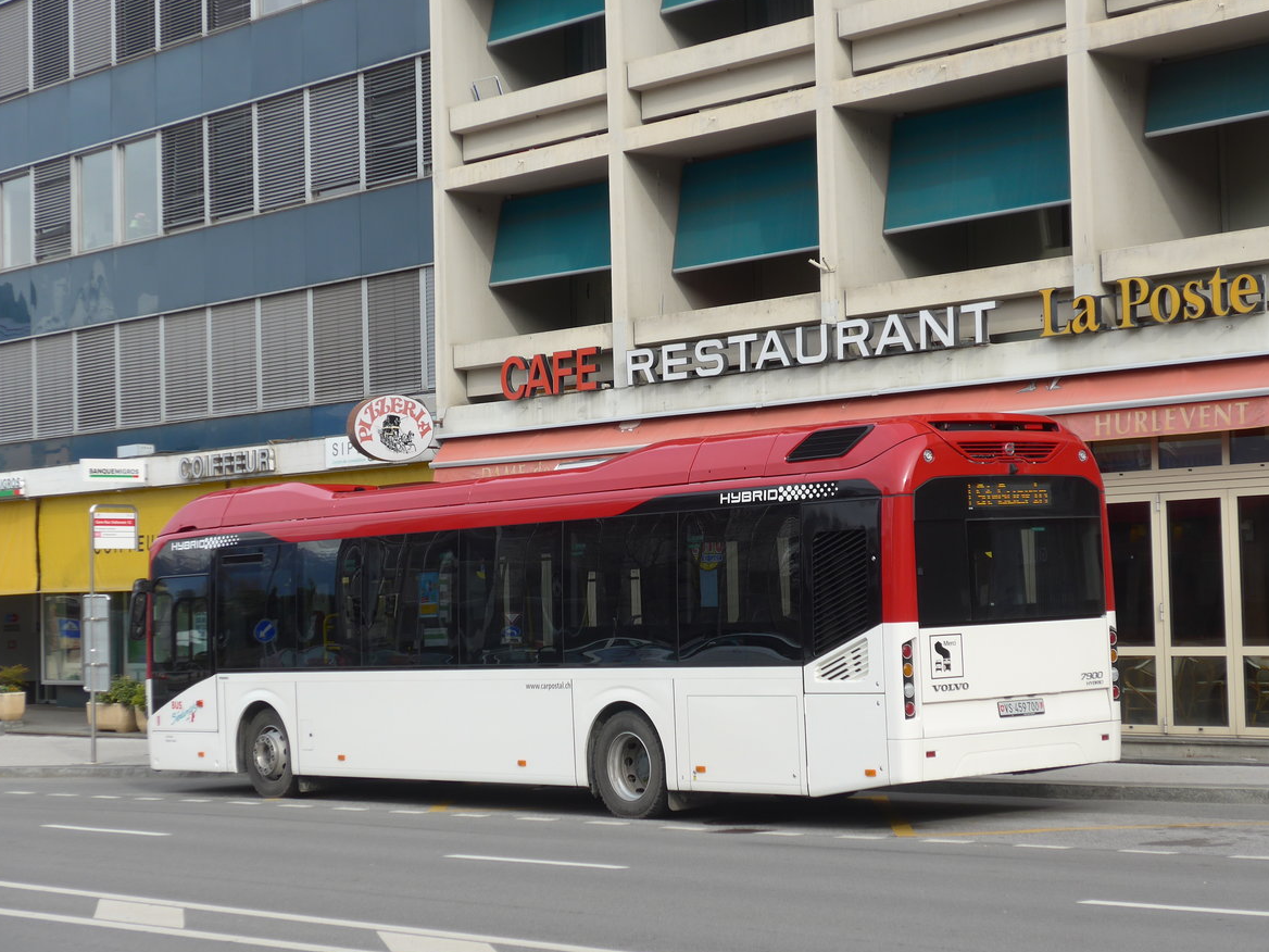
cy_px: 484
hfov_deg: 25.7
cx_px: 639
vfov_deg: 19.4
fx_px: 2786
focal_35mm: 76
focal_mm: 15
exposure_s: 1/320
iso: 80
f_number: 4.2
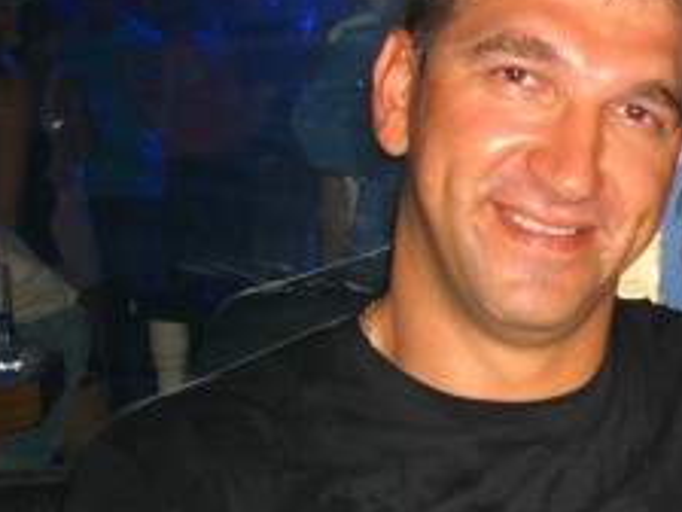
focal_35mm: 102
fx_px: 2010
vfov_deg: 14.3
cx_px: 831
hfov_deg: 18.2
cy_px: 521
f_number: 2.8
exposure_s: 1/60
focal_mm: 7.9
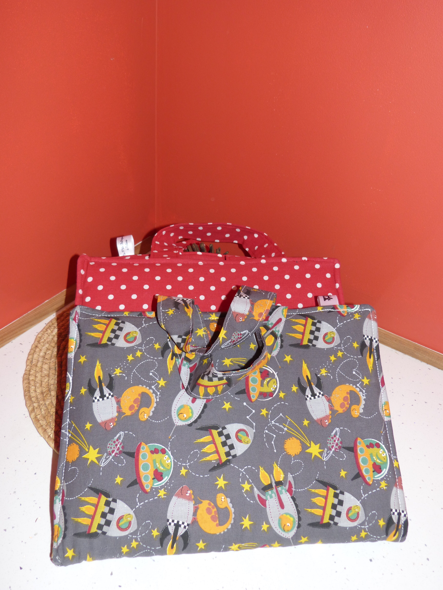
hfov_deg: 46.8
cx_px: 222
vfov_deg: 60.0
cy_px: 295
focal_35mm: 30
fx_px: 512
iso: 100
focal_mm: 5.2
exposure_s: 1/60
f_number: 2.9
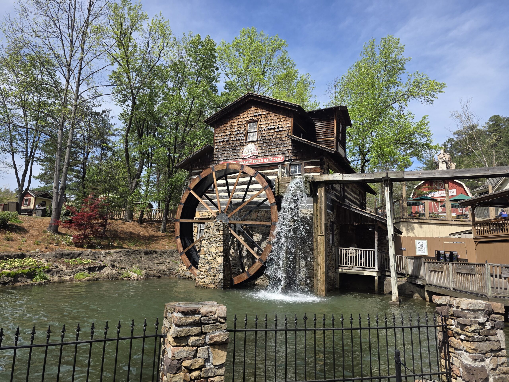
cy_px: 191
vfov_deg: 58.9
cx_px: 254
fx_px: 338
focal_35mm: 23
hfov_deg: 73.9
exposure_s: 1/4766
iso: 80
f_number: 1.7
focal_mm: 6.3
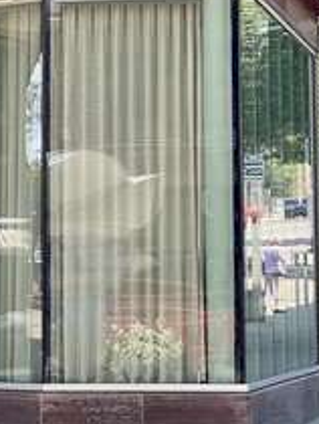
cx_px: 77
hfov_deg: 7.5
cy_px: -44
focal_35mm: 198
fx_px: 2428
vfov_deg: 9.9
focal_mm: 6
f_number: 2
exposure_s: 1/631
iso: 20
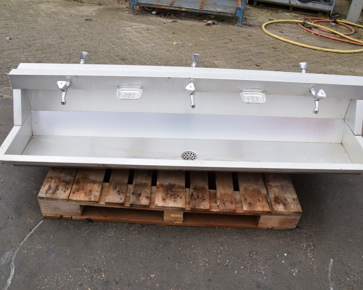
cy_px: 148
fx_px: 333
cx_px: 181
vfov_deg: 47.1
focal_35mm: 31
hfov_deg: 57.2
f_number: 7.1
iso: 400
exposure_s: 1/200
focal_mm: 18
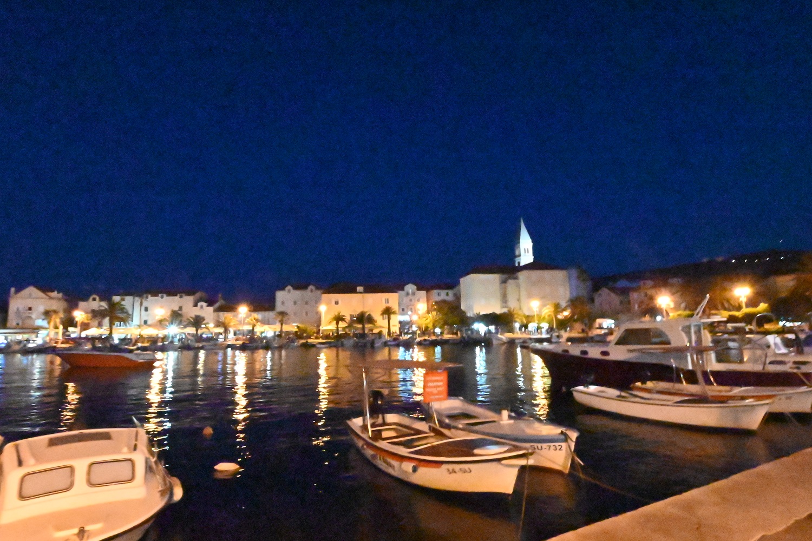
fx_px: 406
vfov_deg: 67.4
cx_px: 406
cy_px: 270
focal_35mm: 18
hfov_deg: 90.0
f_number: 22
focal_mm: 12
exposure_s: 1/6
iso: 51200
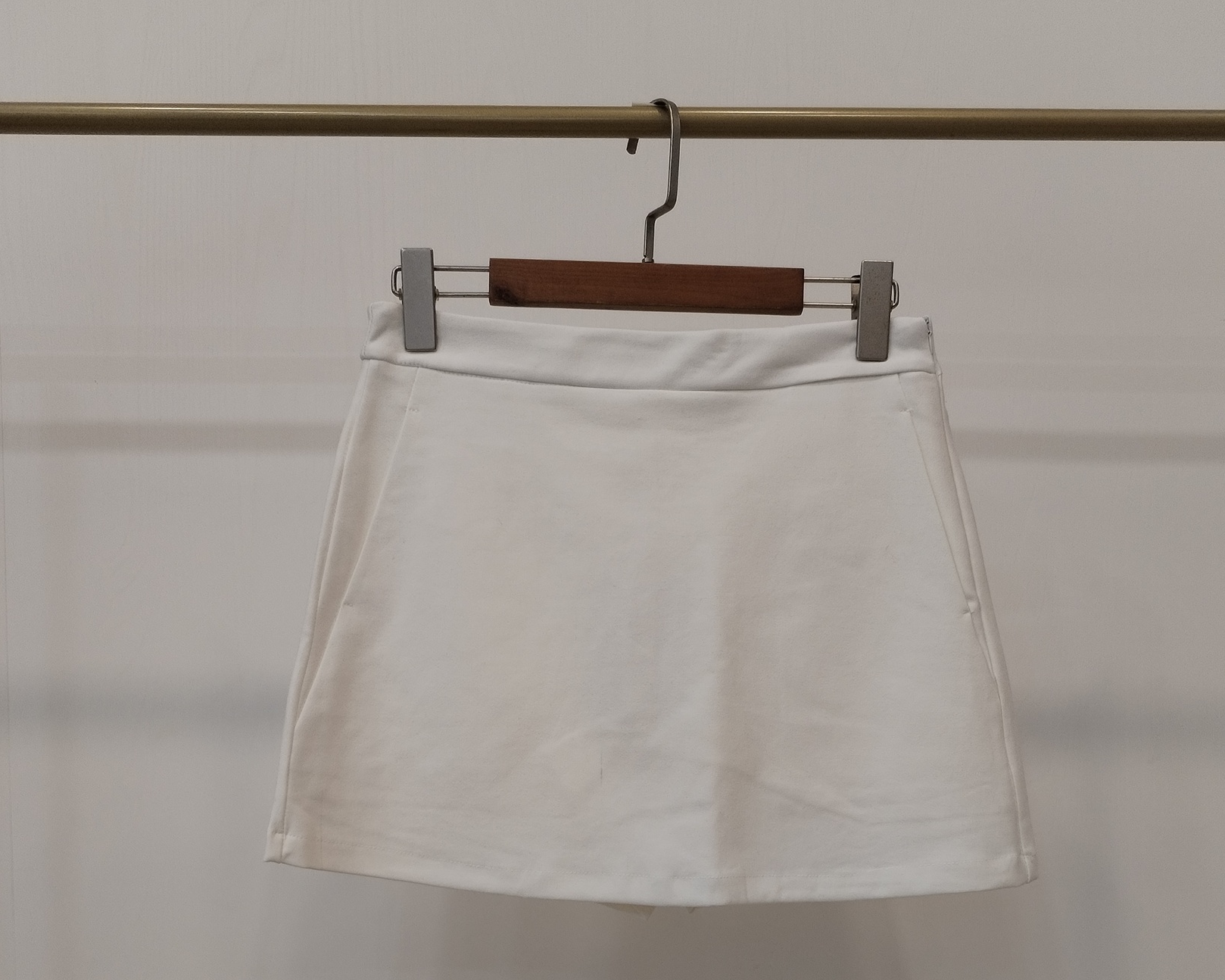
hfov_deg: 43.8
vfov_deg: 33.9
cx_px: 629
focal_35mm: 42
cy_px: 870
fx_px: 1523
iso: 160
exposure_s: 1/60
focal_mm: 4.75
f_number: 1.8
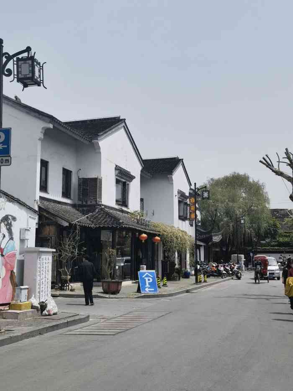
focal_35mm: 43
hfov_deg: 33.6
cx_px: 146
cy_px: 196
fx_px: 485
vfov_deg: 43.8
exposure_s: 1/10000
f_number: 1.9
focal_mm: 6.67
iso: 50
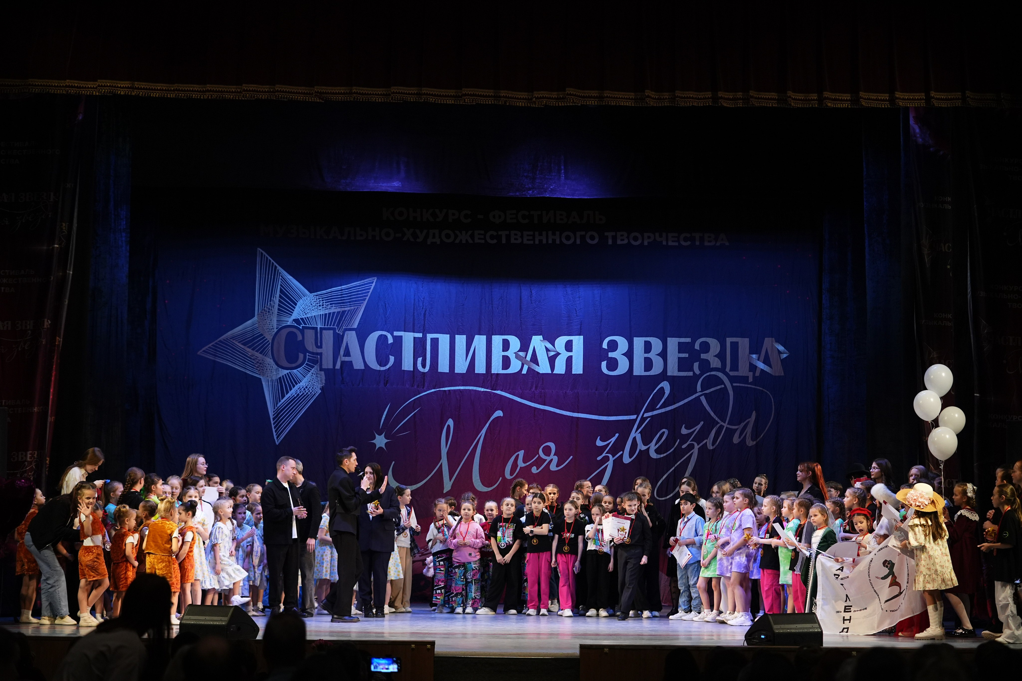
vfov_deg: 17.7
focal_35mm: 77
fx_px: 2186
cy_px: 340
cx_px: 511
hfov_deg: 26.3
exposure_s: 1/320
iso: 1600
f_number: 2.8
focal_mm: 77
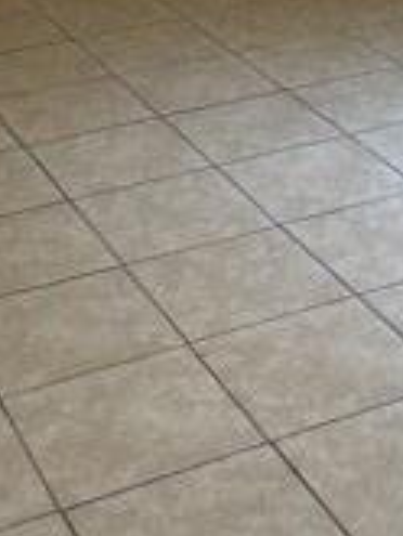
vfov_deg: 17.7
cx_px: 335
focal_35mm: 101
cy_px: -237
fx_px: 1566
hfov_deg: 14.6
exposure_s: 1/60
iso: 80
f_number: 1.6
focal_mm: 5.1
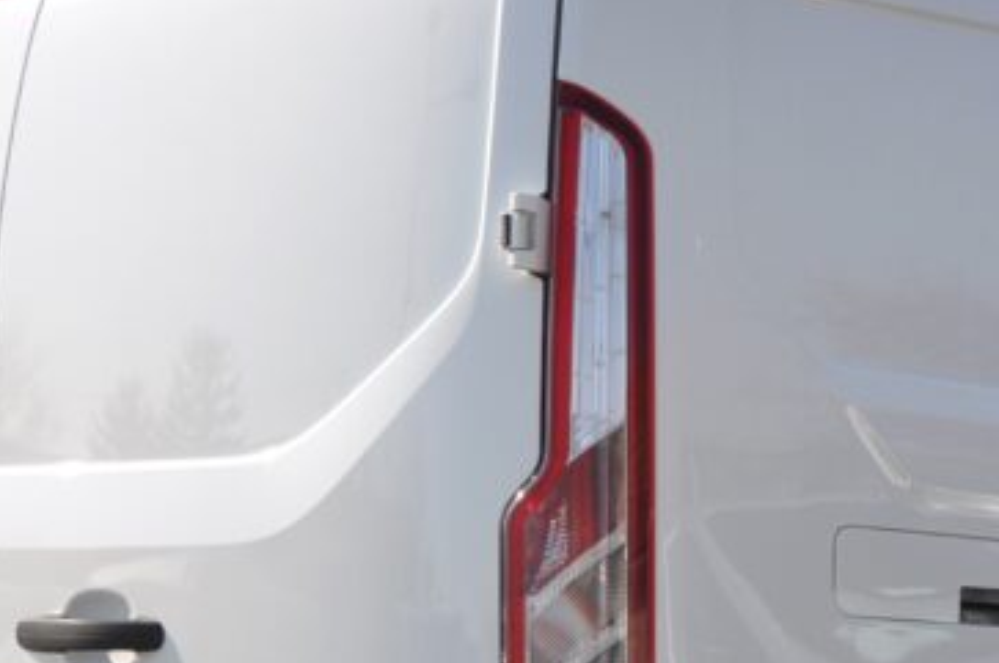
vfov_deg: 10.7
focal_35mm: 127
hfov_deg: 16.0
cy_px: 663
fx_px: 3520
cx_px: 826
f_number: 9
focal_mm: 30
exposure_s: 1/320
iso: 400
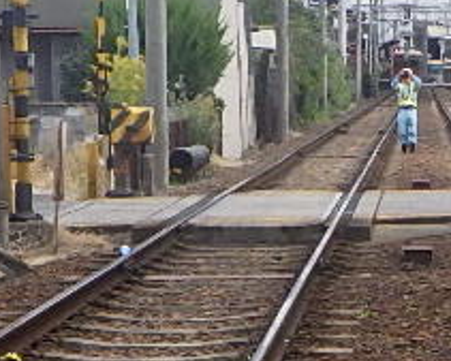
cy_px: 453
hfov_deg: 11.6
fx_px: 2217
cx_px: 385
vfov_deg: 9.2
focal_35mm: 166
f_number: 4.2
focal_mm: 5
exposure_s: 1/400
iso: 250
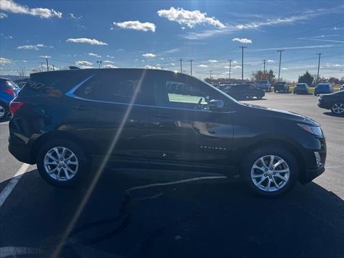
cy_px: 129
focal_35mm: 26
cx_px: 172
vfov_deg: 53.1
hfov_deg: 67.3
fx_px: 258
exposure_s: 1/5587
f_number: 1.5
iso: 50
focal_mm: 5.7
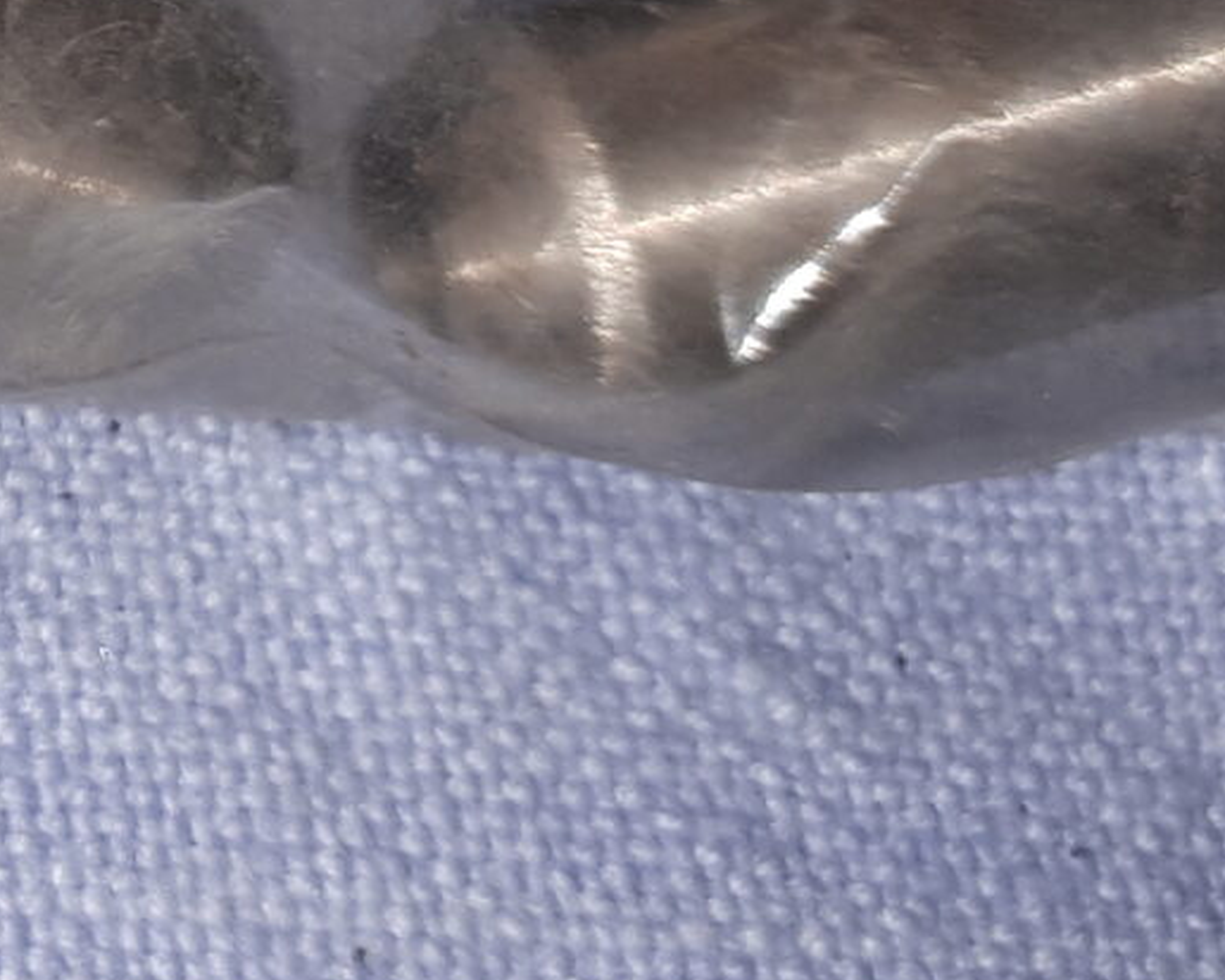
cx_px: -1499
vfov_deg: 11.5
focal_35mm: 131
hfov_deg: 12.3
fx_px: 4749
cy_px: -262
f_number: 1.9
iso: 40
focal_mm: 3.6
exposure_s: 1/288
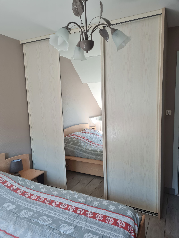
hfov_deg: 53.1
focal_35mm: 26
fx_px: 179
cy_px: 119
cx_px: 90
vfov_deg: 67.3
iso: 125
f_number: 1.8
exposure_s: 1/120
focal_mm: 5.4
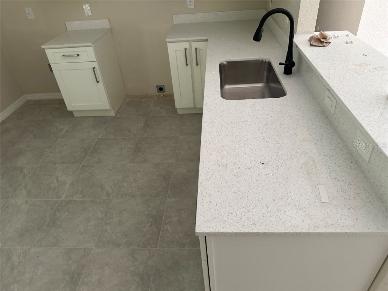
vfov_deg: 56.8
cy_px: 146
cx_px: 194
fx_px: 269
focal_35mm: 24
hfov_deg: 71.6
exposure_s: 1/121
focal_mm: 6.86
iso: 80
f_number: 1.78
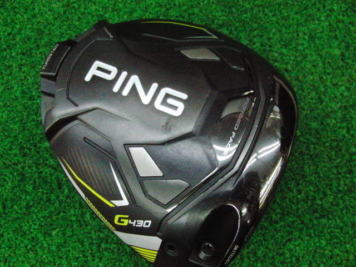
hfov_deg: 50.1
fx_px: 381
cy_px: 134
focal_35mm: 37
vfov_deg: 38.7
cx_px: 178
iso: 3200
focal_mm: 6.42
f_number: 3.6
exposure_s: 1/400
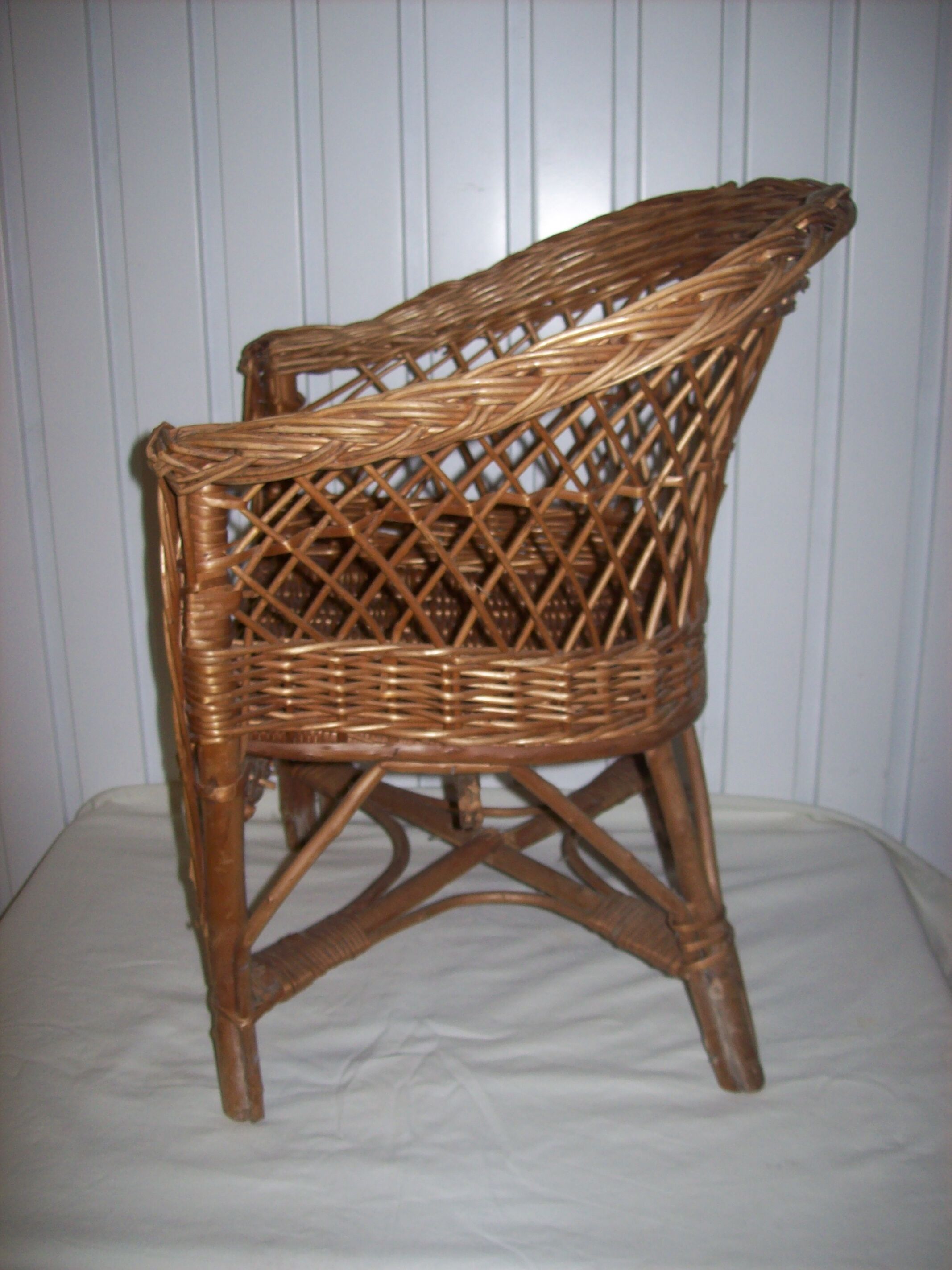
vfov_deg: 51.4
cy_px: 635
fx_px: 1321
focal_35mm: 36
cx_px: 476
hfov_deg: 39.6
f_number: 2.7
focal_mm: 6
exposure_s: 1/64
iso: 80
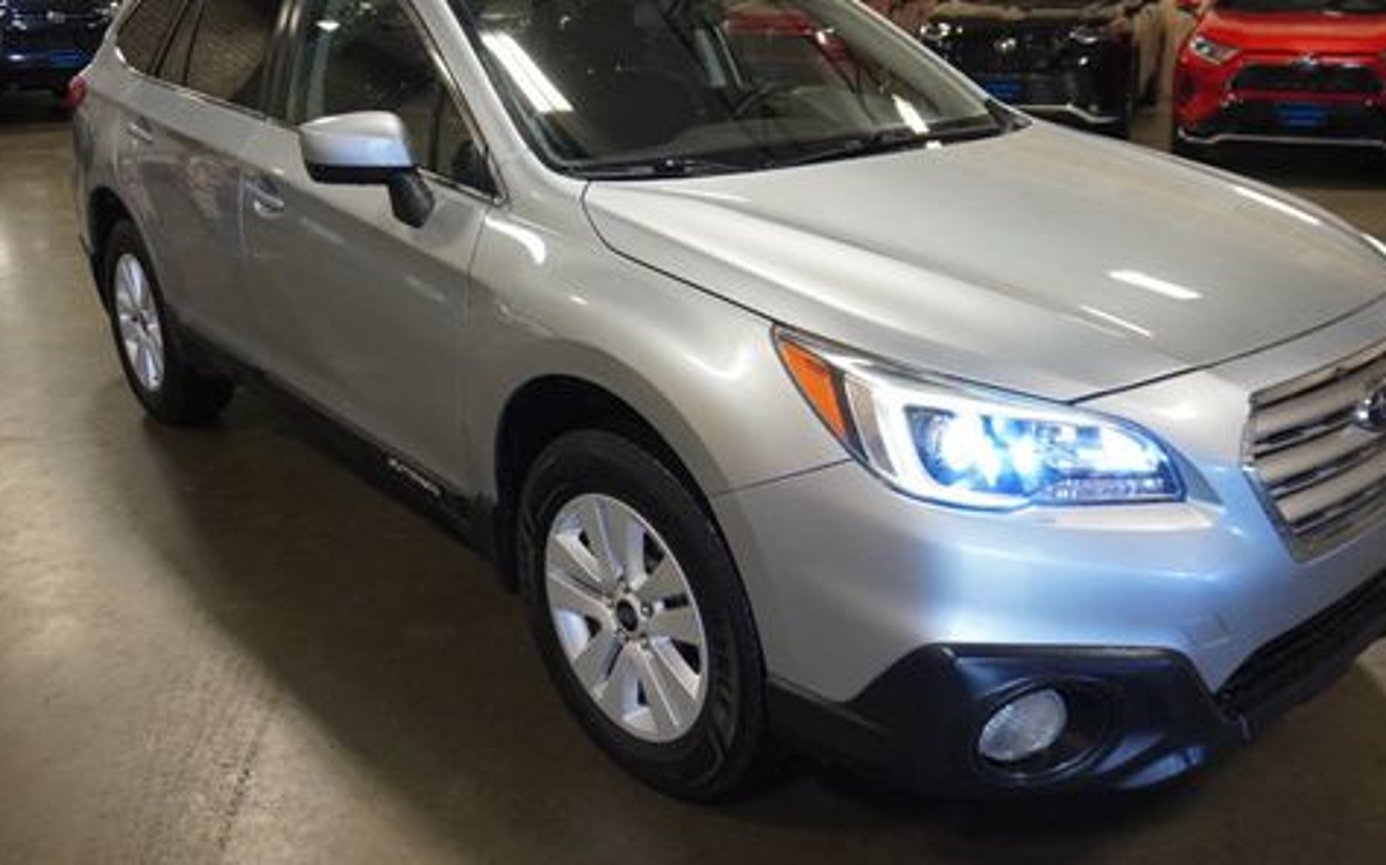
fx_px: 1246
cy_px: 342
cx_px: 798
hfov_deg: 57.9
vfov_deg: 38.1
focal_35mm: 33
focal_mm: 16
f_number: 3.5
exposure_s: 1/160
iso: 1600
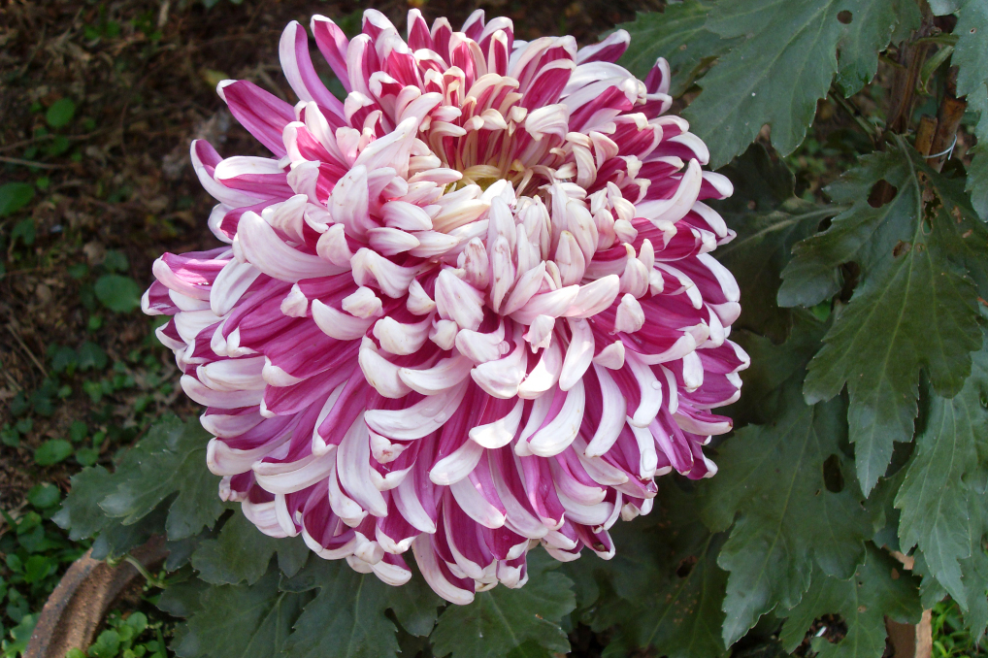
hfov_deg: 43.6
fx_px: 1235
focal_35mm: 45
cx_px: 494
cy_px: 315
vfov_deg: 29.8
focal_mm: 7.1
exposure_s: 1/125
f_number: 3.1
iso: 80
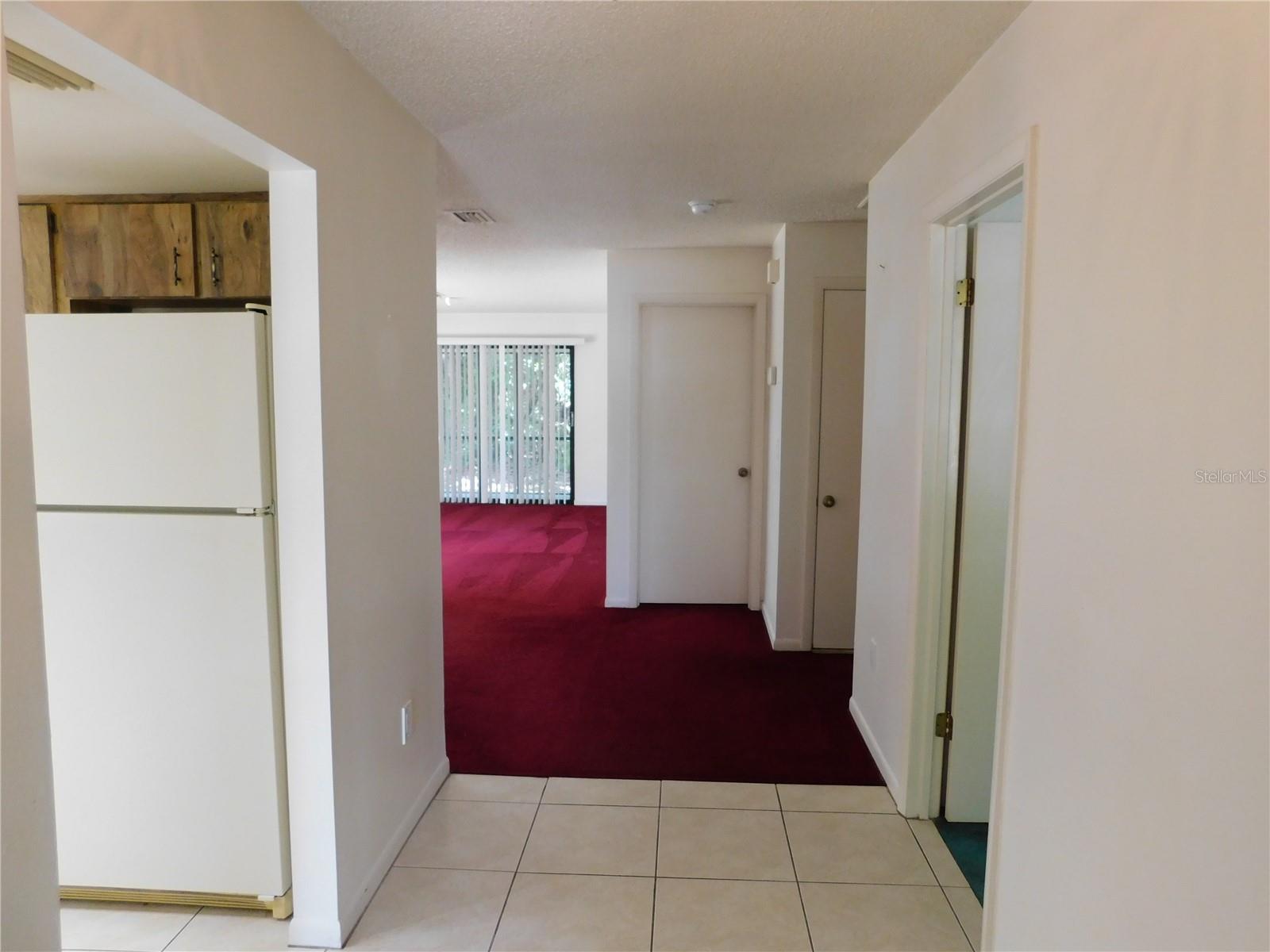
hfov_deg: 73.9
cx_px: 635
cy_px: 476
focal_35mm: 23
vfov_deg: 58.9
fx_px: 844
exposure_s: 1/30
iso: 280
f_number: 3
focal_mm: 4
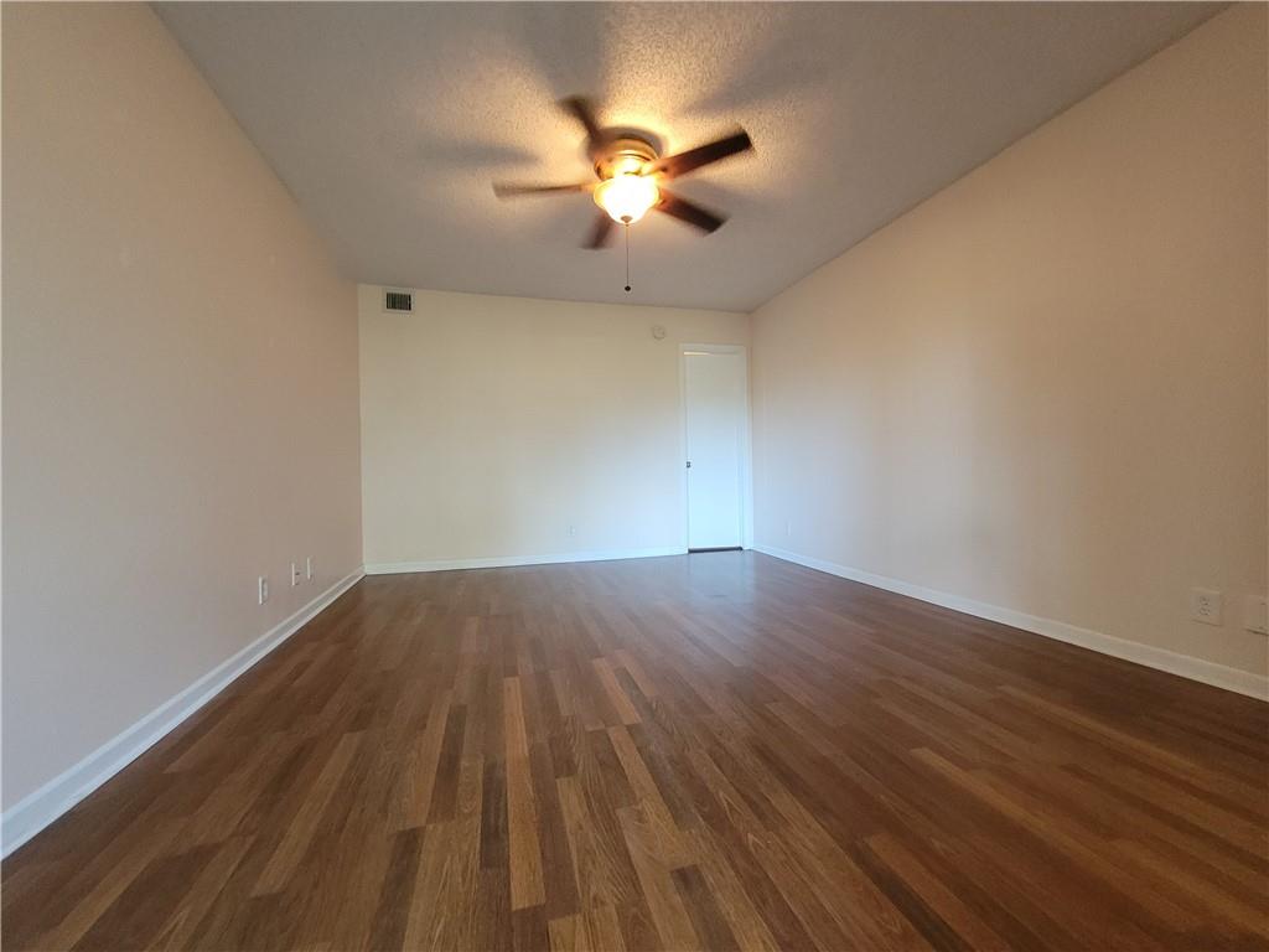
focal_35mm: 13
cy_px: 476
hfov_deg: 106.2
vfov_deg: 89.9
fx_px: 477
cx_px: 634
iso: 400
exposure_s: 1/29
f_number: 2.2
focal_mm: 1.74
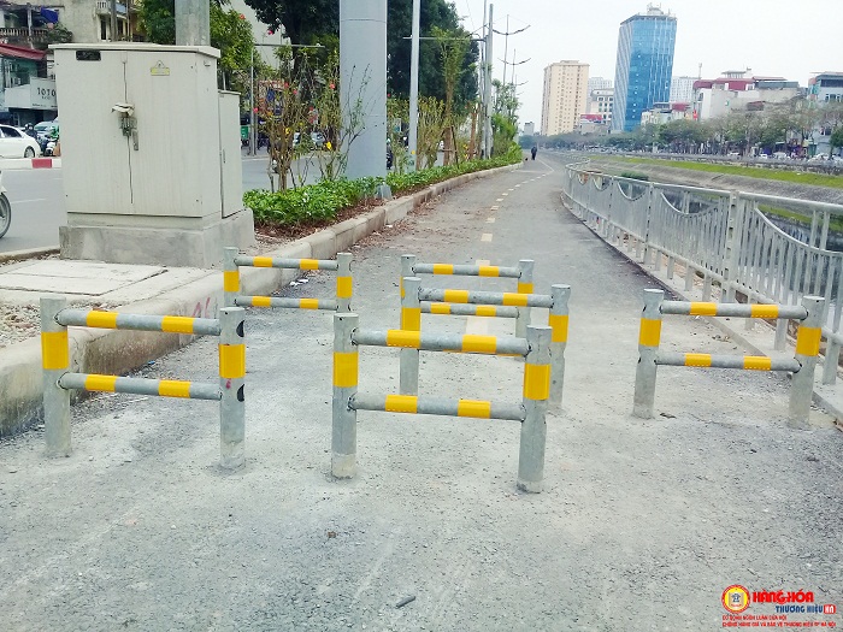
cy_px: 316
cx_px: 422
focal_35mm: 31
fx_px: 755
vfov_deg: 45.4
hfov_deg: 58.4
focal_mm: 3.3
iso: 50
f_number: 2.2
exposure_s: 1/300
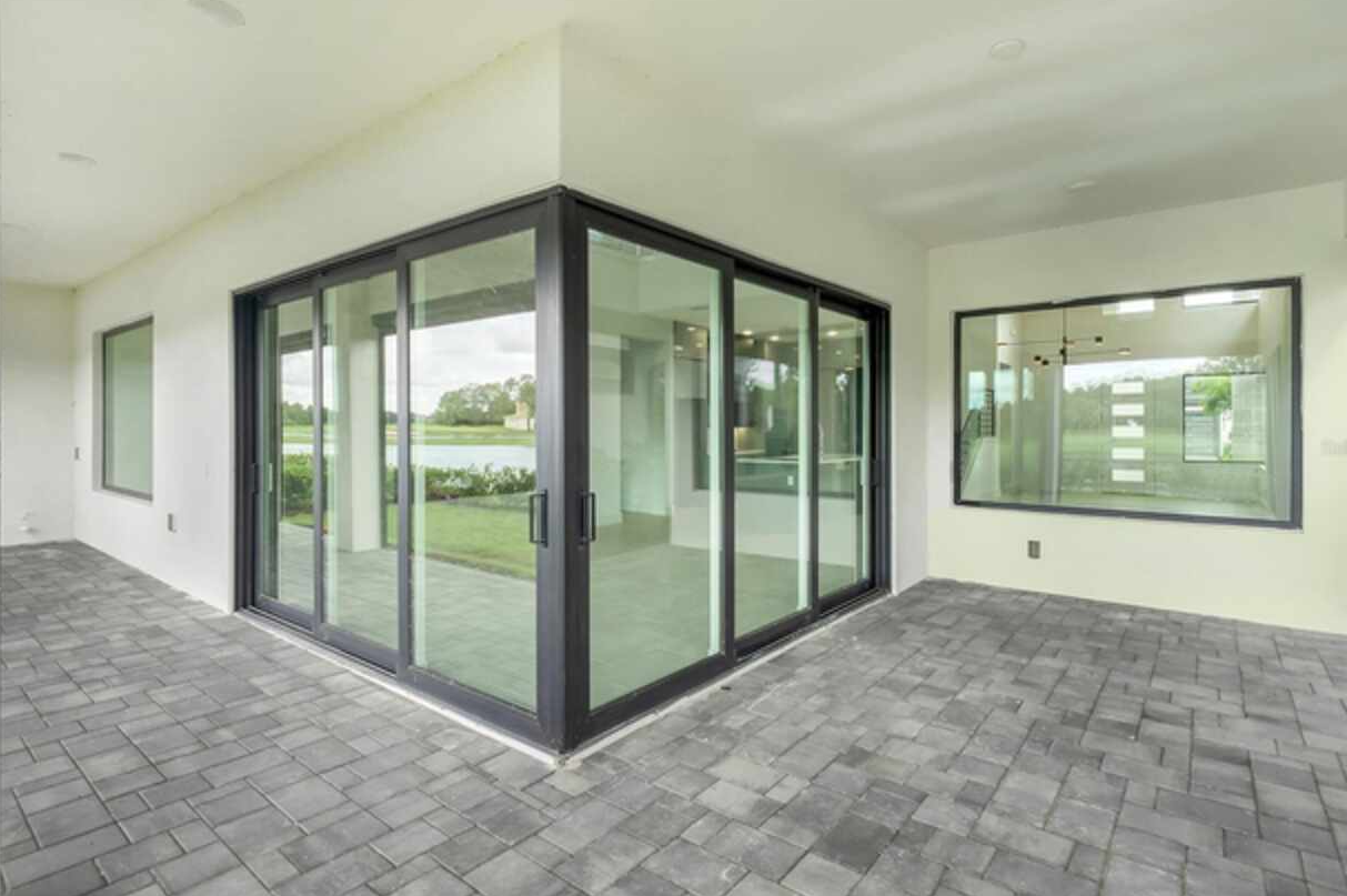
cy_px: 447
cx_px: 690
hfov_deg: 86.9
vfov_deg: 64.5
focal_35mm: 19
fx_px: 710
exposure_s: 1/10
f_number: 9
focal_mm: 12
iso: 250
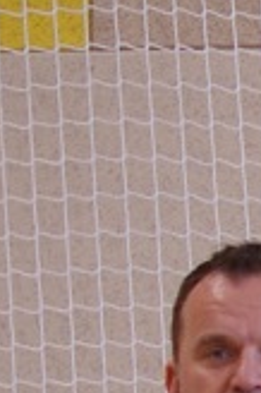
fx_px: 7977
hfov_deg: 1.8
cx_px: 1700
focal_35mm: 732
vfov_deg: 2.8
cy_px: 1044
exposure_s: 1/160
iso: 250
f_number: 2
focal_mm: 50
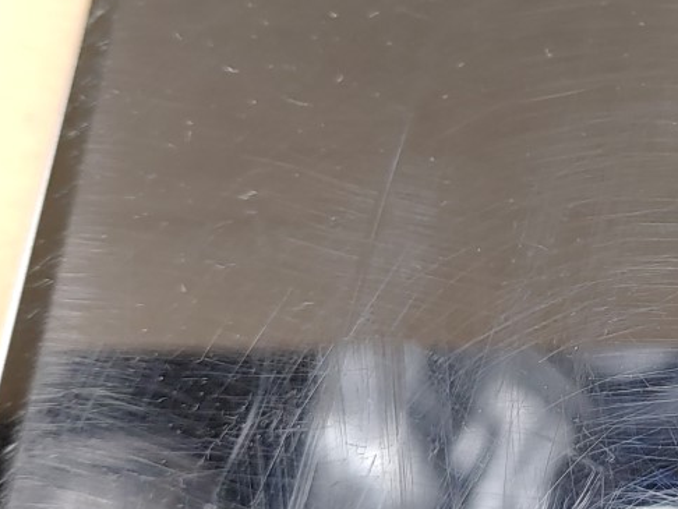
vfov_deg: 19.1
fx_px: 1509
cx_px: 705
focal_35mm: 77
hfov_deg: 24.0
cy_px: 195
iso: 50
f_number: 1.8
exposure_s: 1/60
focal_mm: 4.36
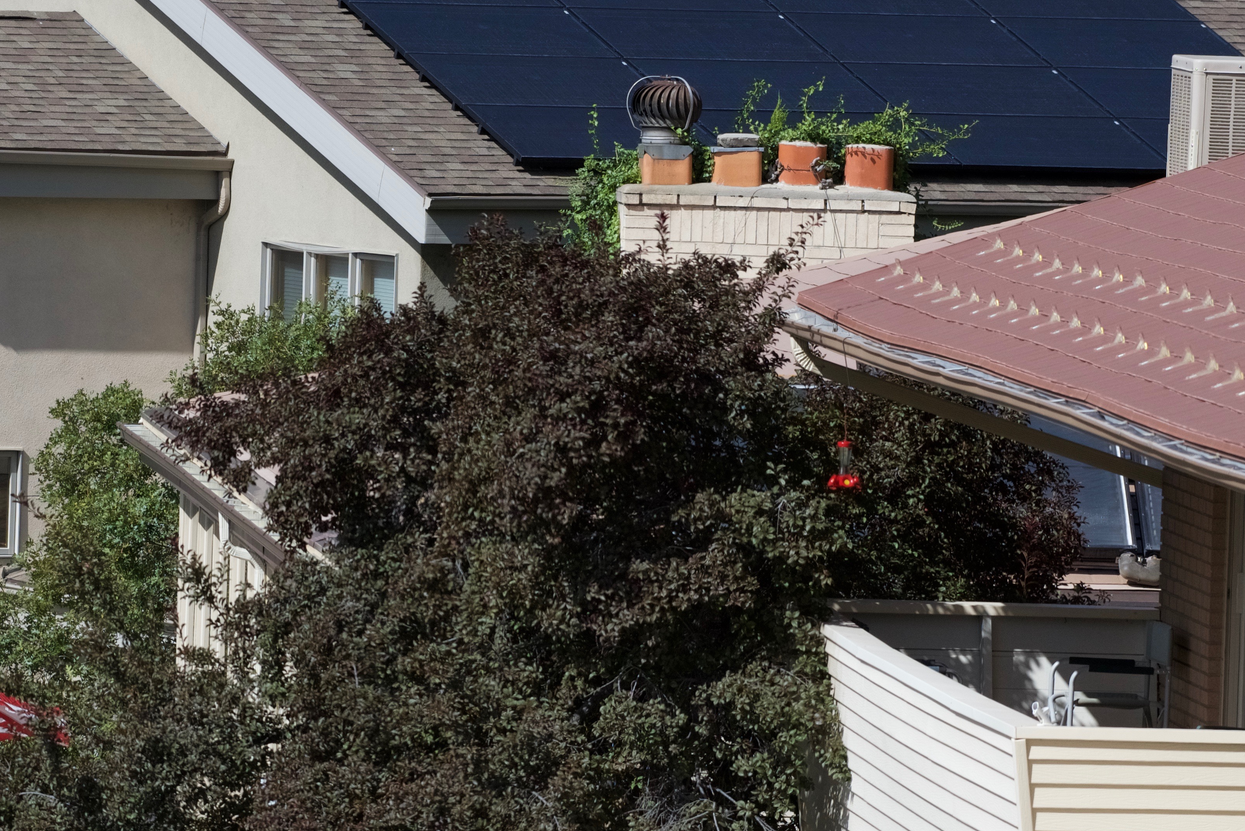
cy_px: 369
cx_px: 509
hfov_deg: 5.5
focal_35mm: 376
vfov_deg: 3.7
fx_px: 13007
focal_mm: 200
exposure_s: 1/4000
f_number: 7.1
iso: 800
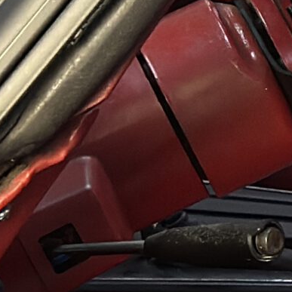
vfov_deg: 6.2
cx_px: 949
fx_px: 2682
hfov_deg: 5.7
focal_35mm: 281
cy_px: 131
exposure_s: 1/33
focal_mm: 6.86
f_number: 1.78
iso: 640
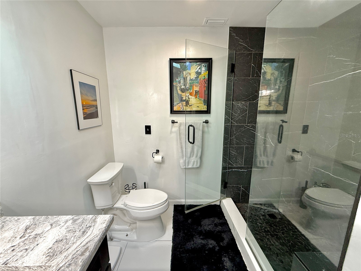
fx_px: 146
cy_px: 136
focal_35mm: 14
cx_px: 180
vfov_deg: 85.7
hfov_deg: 102.1
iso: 160
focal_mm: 2.22
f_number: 2.2
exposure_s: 1/120
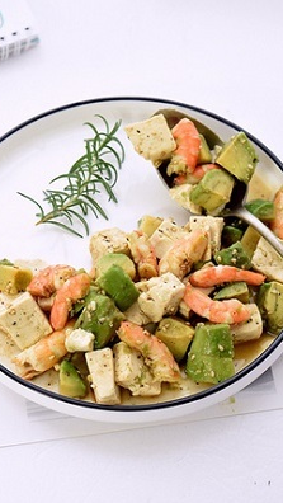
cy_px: 252
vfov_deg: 20.7
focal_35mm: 103
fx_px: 1373
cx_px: 98
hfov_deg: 11.8
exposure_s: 1/50
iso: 6400
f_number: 7.1
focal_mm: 65
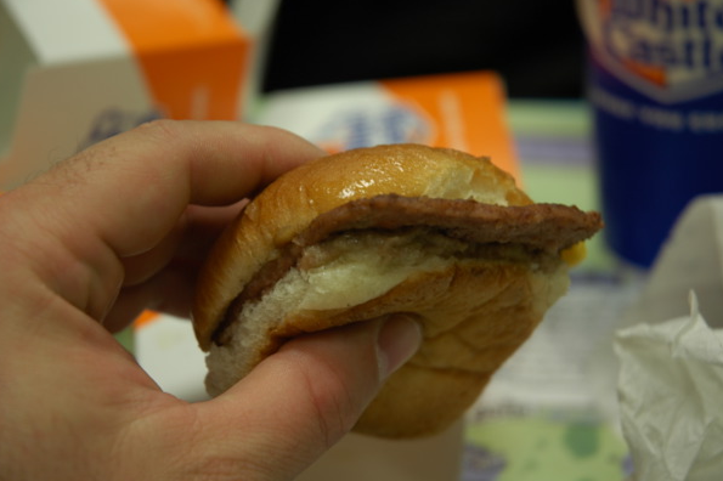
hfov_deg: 18.1
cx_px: 378
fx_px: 2268
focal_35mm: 113
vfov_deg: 12.1
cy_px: 244
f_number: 4.5
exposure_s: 1/13
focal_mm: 70
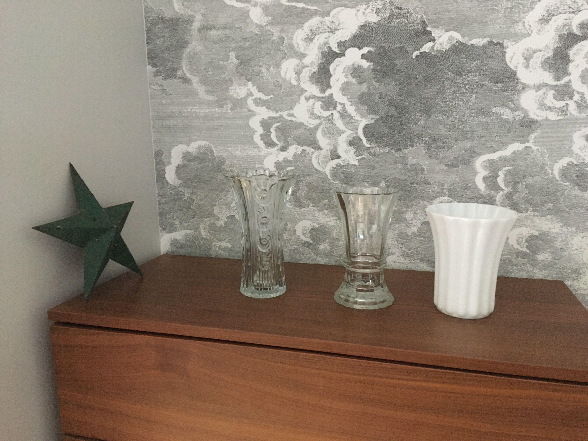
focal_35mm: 29
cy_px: 220
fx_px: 493
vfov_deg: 48.2
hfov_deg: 61.7
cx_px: 294
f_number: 2.2
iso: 500
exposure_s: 1/17
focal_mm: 4.15
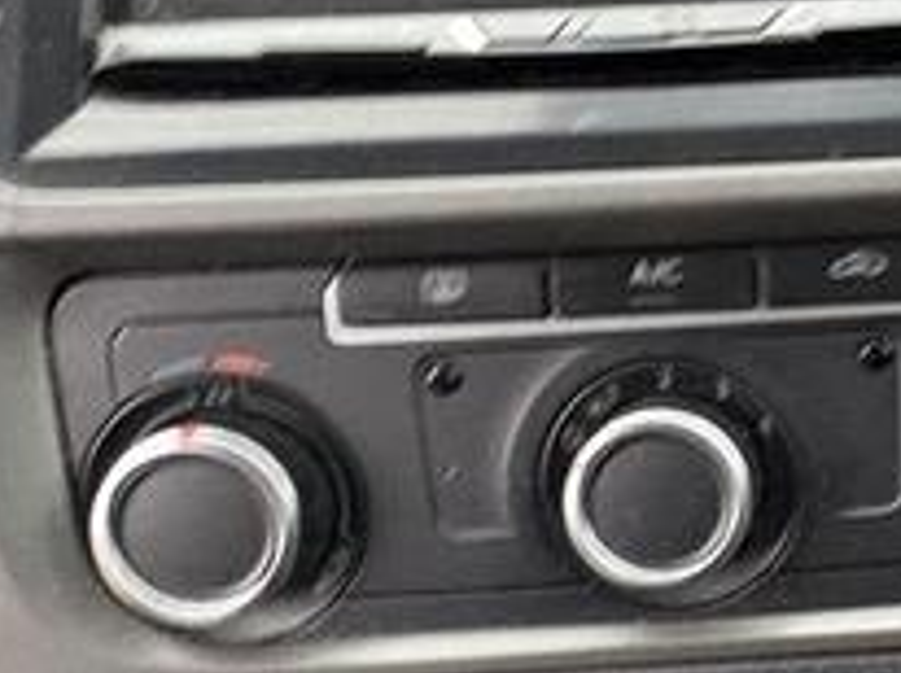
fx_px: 1586
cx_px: 1137
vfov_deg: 23.8
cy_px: 188
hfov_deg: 27.2
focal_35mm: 61
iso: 640
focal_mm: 2.22
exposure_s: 1/60
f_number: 2.2
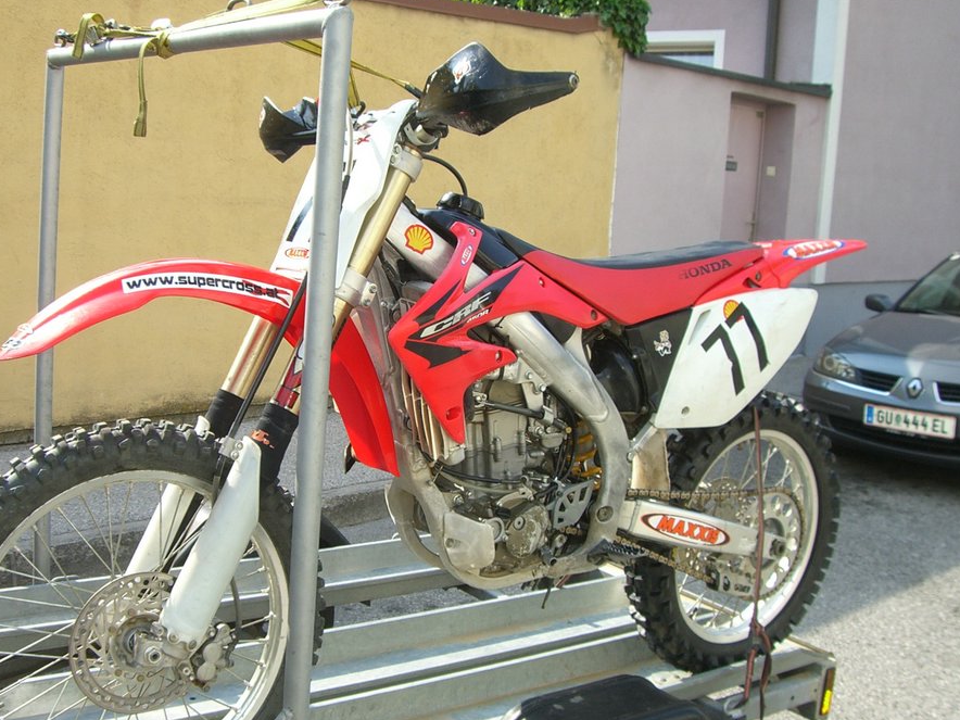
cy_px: 357
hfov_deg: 42.9
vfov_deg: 32.9
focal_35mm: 44
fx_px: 1220
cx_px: 426
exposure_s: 1/160
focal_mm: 6.2
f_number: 4.3
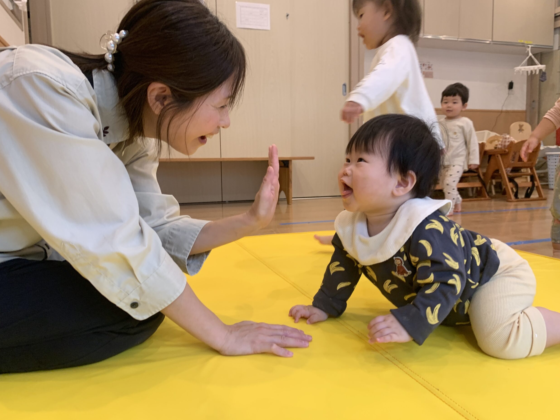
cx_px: 276
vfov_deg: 51.4
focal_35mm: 27
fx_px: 437
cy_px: 207
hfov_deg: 65.3
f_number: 1.8
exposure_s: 1/60
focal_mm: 4.25
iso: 100
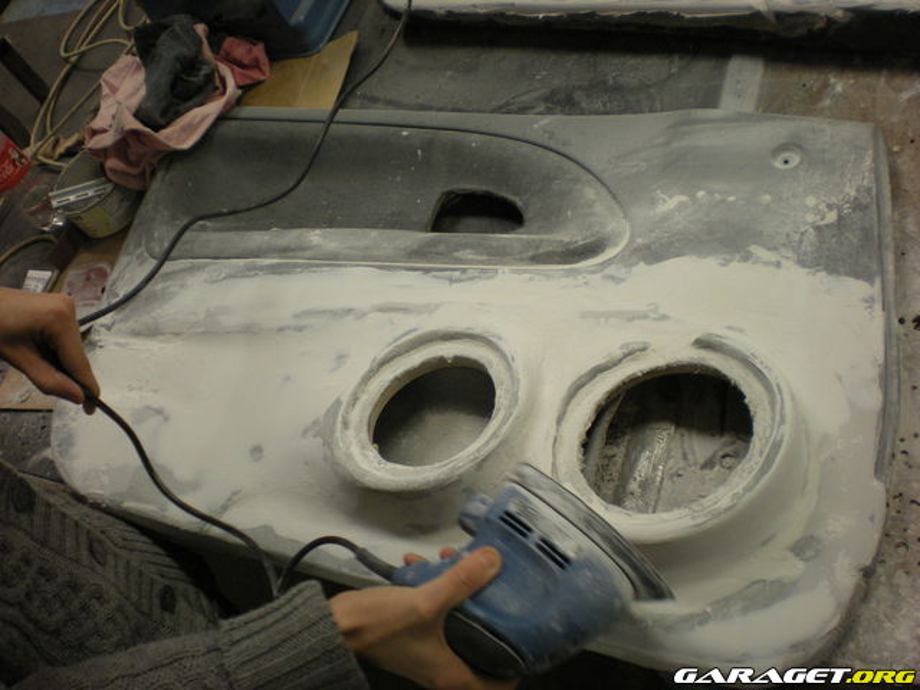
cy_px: 345
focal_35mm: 38
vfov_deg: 37.7
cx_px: 460
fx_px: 1010
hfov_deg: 49.0
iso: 195
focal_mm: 6.3
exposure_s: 1/70.8
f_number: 3.1
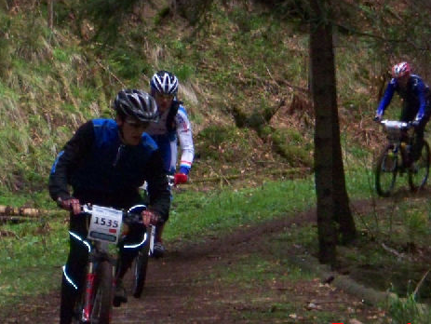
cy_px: 74
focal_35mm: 202
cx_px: 101
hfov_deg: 9.8
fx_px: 2517
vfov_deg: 7.4
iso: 400
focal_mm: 19.2
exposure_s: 1/125
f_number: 4.4
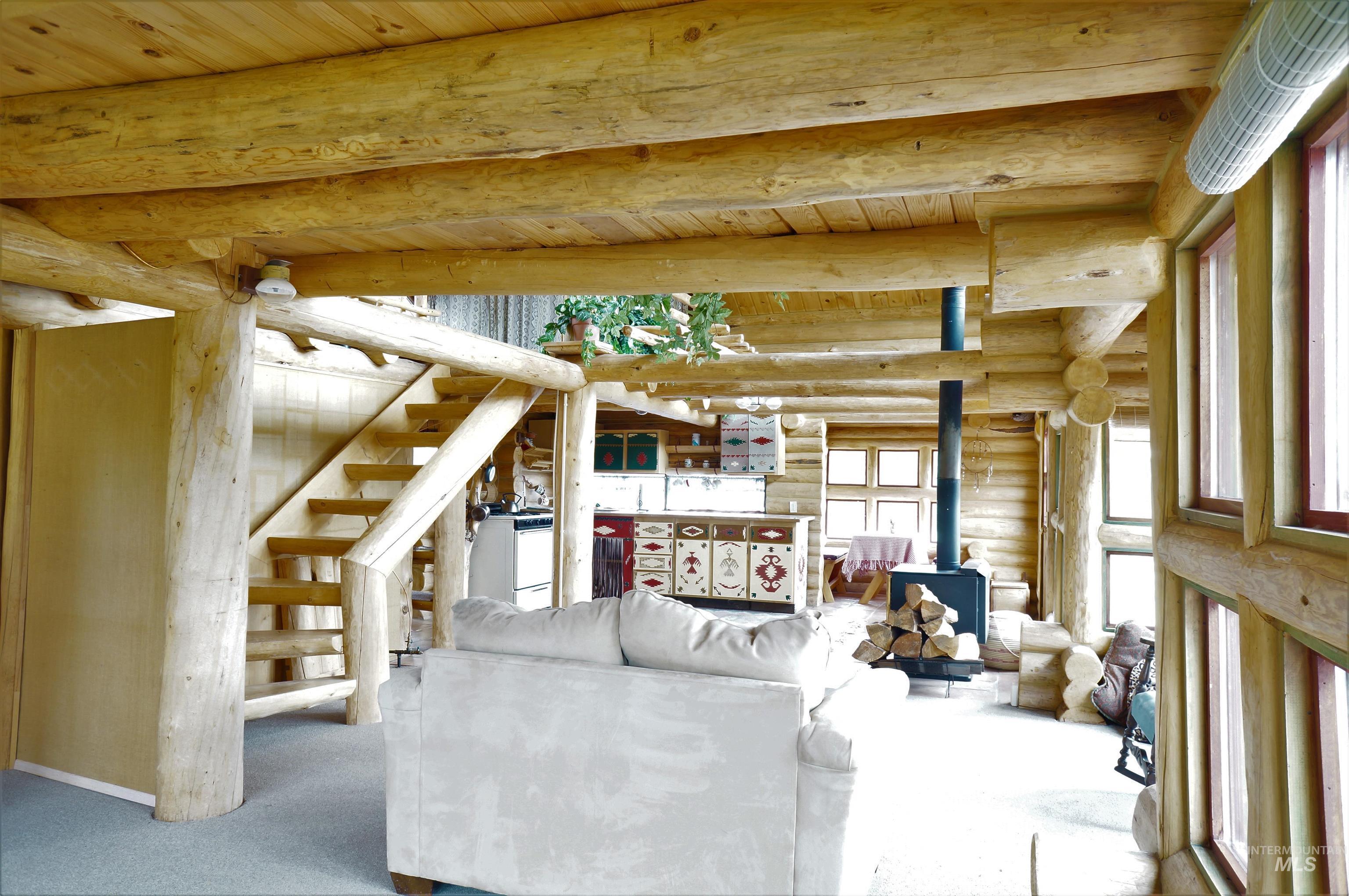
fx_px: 898
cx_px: 674
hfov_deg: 73.8
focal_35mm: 24
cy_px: 448
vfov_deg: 53.0
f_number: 8
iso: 200
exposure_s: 1
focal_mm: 16
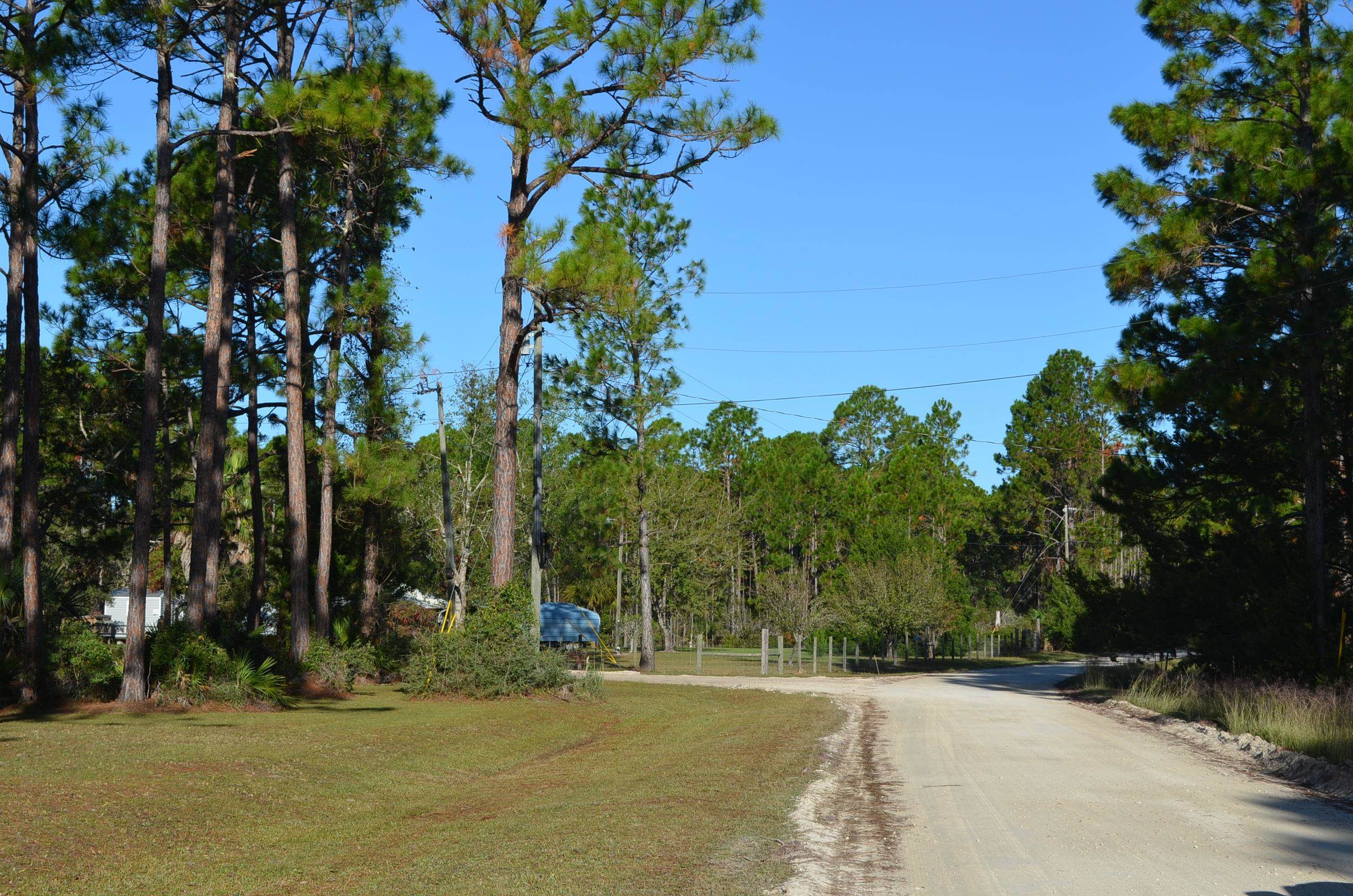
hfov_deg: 36.9
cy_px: 448
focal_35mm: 54
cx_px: 676
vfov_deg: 25.0
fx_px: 2025
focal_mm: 36
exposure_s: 1/250
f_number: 8
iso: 100
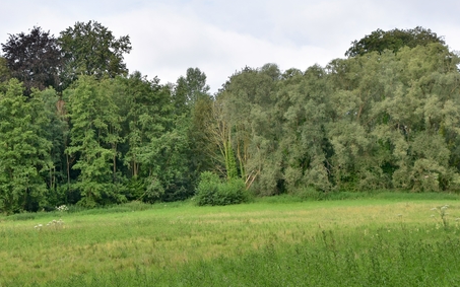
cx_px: 165
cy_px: 106
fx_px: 965
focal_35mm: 77
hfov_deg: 26.7
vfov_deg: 16.9
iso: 140
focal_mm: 38
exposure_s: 1/125
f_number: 11
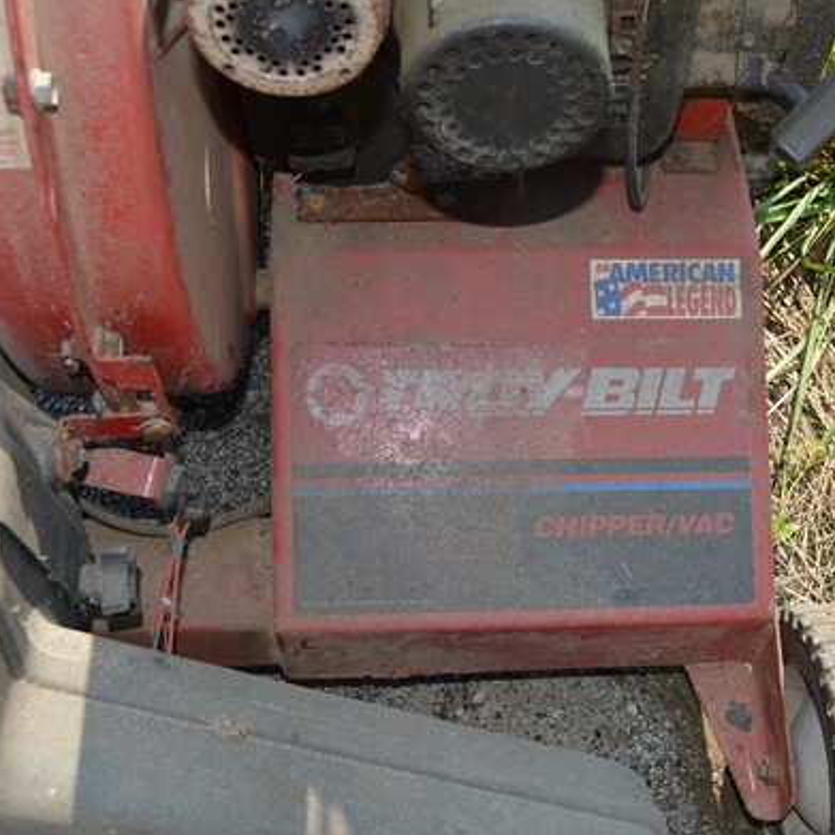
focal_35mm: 47
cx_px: 521
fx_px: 1283
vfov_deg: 36.1
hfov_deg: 35.9
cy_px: 410
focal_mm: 24
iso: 100
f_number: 5.6
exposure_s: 1/200
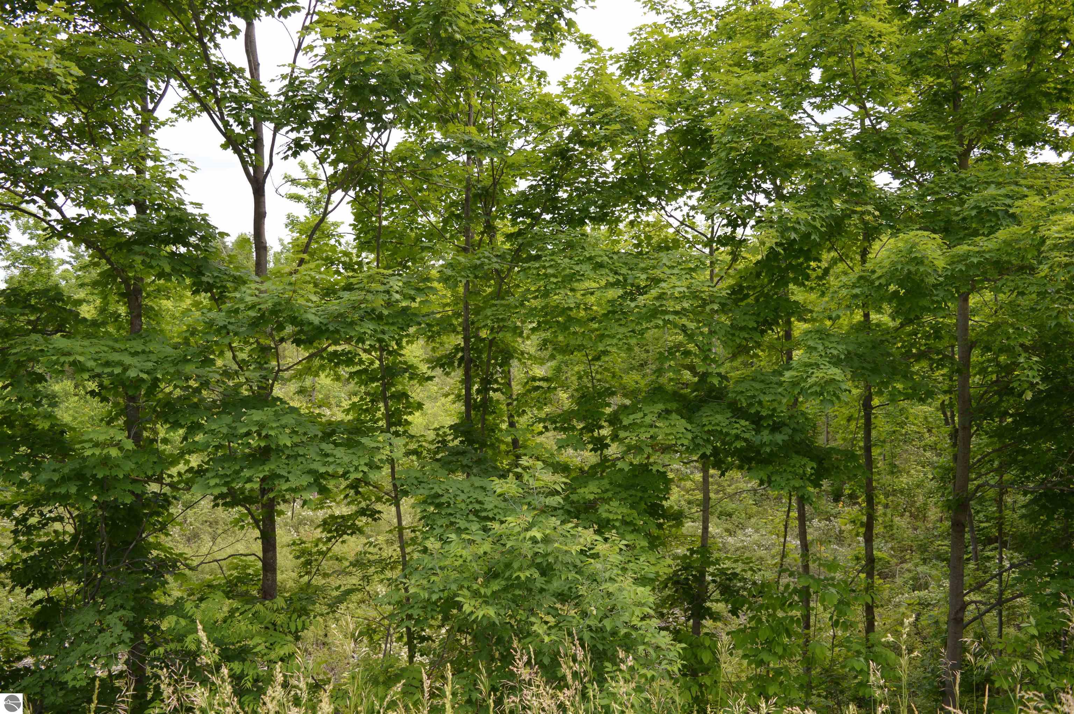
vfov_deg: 47.8
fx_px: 805
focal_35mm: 27
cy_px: 357
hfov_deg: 67.4
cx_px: 537
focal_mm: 18
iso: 100
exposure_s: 1/200
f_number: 5
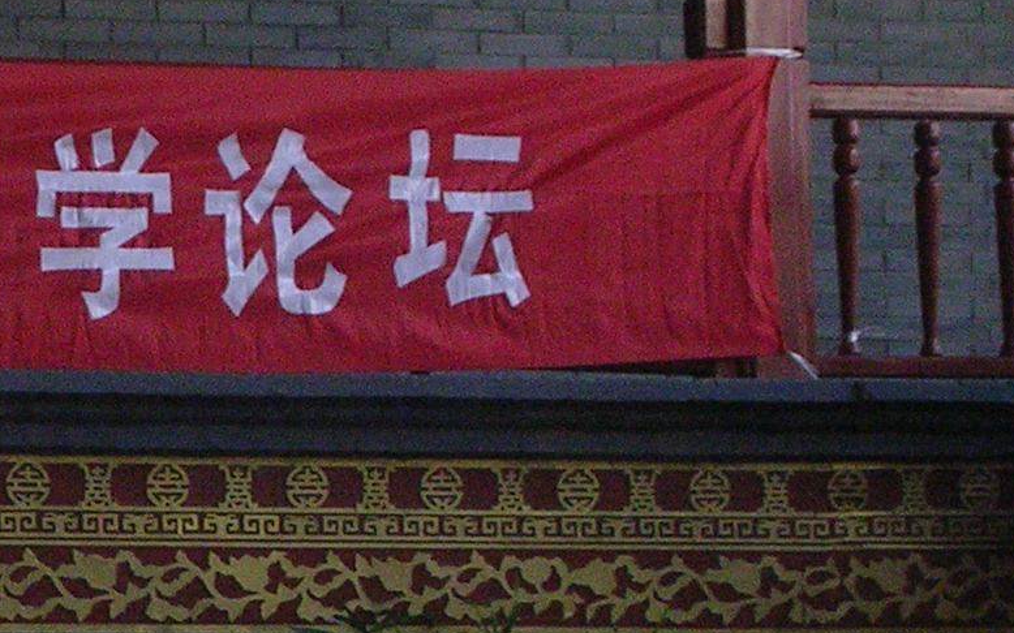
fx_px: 7018
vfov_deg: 5.1
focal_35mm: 254
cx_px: -282
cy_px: 806
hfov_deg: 8.2
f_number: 4.2
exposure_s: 1/60.1
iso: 200
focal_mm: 13.7
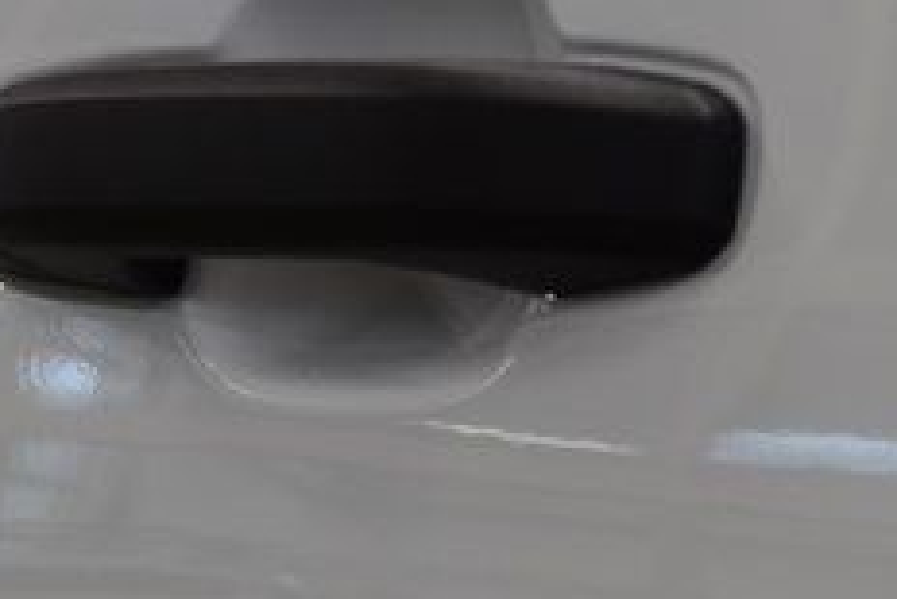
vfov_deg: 4.7
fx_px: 7230
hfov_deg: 7.1
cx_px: 201
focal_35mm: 290
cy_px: 168
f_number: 7.1
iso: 500
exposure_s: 1/30
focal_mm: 70
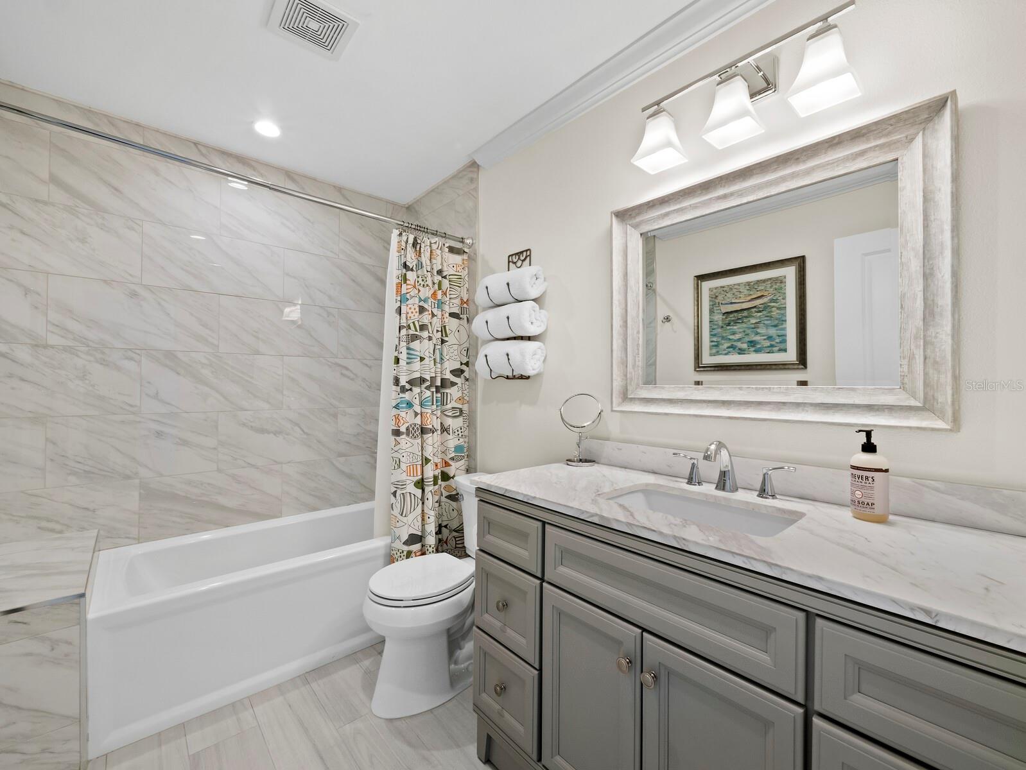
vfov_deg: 85.7
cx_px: 513
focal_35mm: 14
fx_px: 415
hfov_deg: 102.0
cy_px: 385
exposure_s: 1/3
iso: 320
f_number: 13
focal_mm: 7
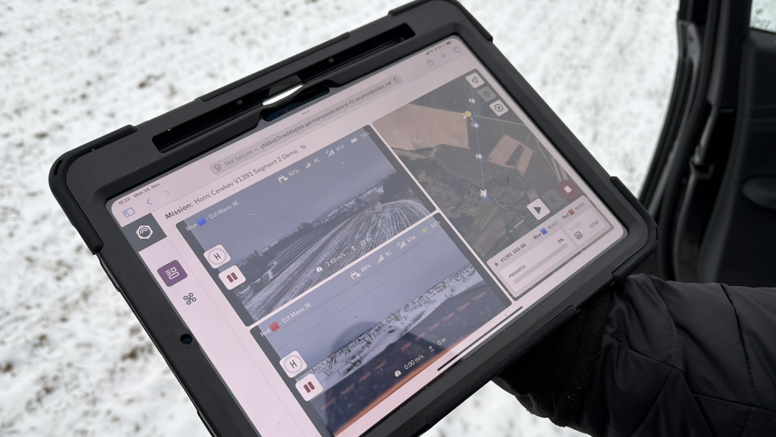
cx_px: 377
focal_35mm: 30
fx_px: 617
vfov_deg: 38.8
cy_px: 260
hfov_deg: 64.3
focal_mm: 5.96
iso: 40
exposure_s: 1/227
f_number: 1.6
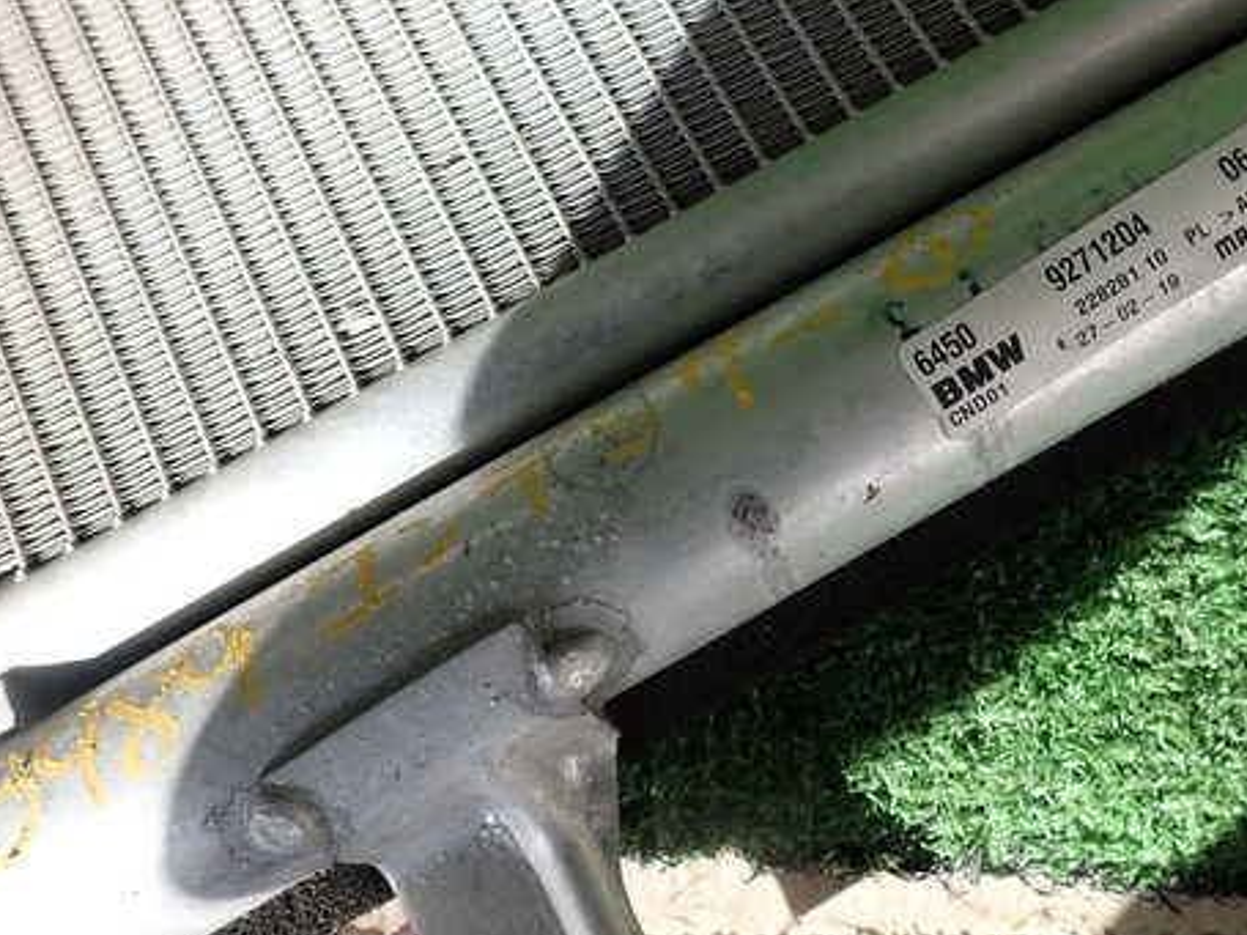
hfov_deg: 54.8
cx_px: 765
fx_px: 1188
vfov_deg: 42.9
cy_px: 411
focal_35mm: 33
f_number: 2.8
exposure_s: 1/250
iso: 100
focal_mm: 4.5
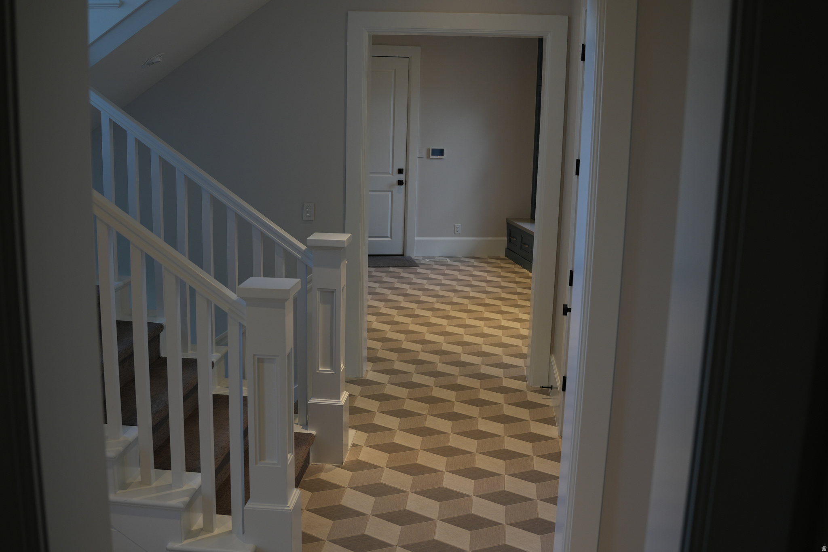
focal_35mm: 36
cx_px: 414
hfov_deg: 53.1
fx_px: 828
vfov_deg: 36.9
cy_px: 276
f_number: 2.8
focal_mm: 24
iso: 125
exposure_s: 1/80
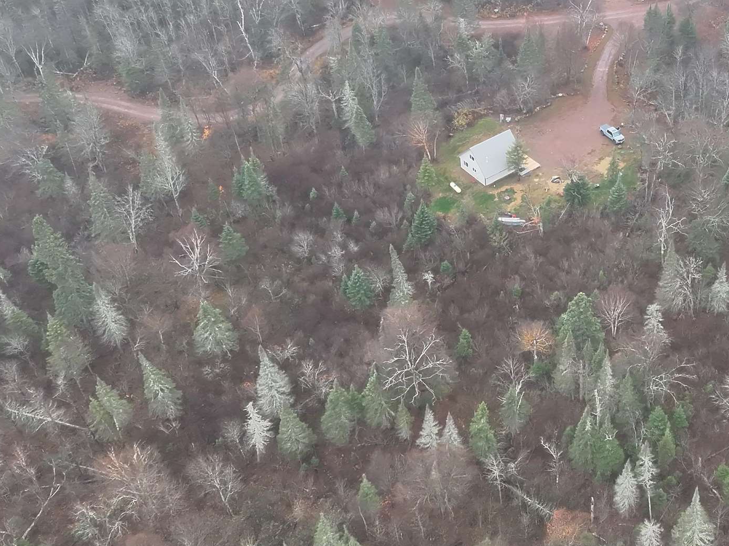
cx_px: 567
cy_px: 242
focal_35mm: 53
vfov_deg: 27.5
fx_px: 1116
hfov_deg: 35.2
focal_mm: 6.72
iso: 150
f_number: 1.7
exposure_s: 1/640
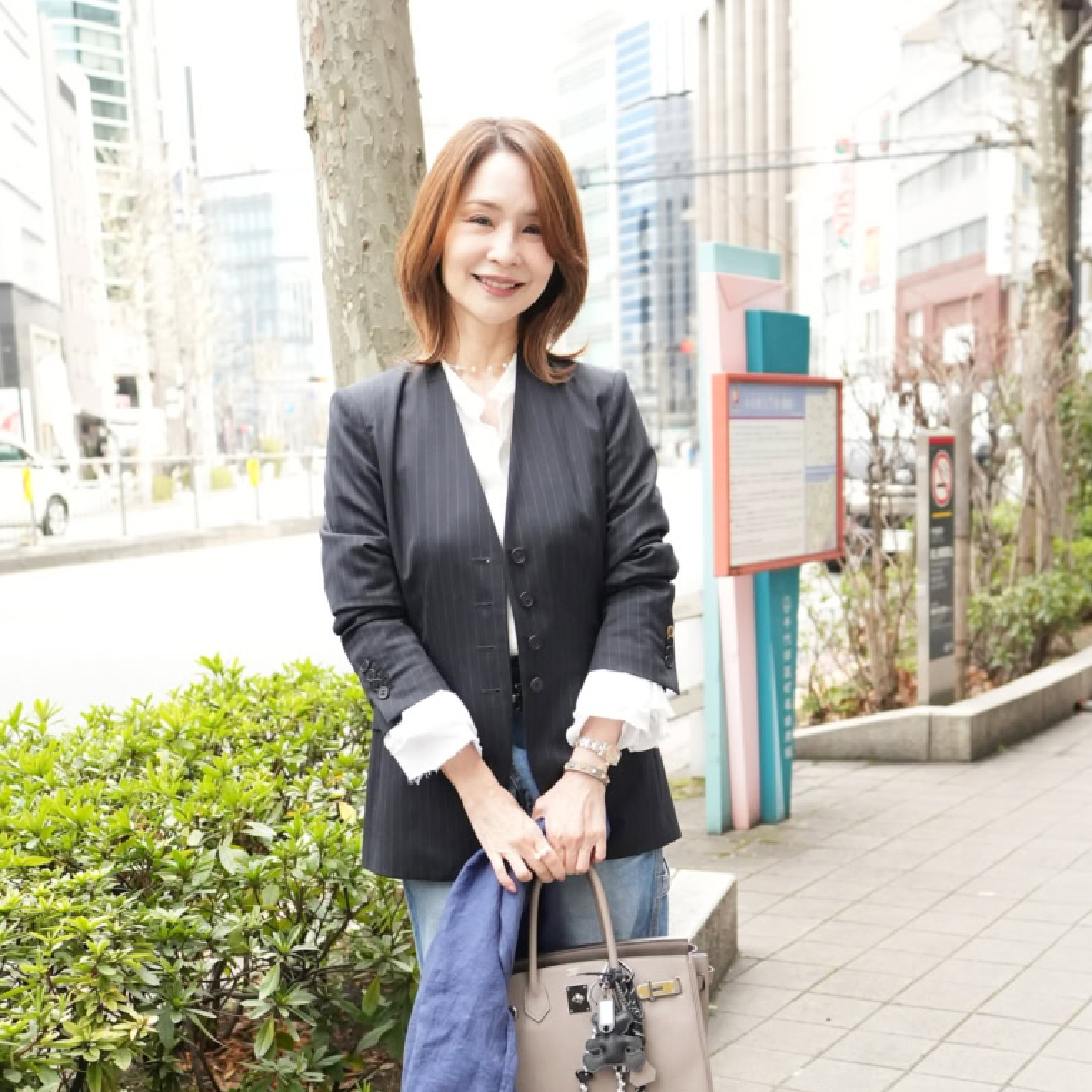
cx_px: 546
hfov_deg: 34.0
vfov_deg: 33.3
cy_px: 820
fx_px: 1785
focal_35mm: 50
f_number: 2.8
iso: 4000
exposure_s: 1/1880
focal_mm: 26
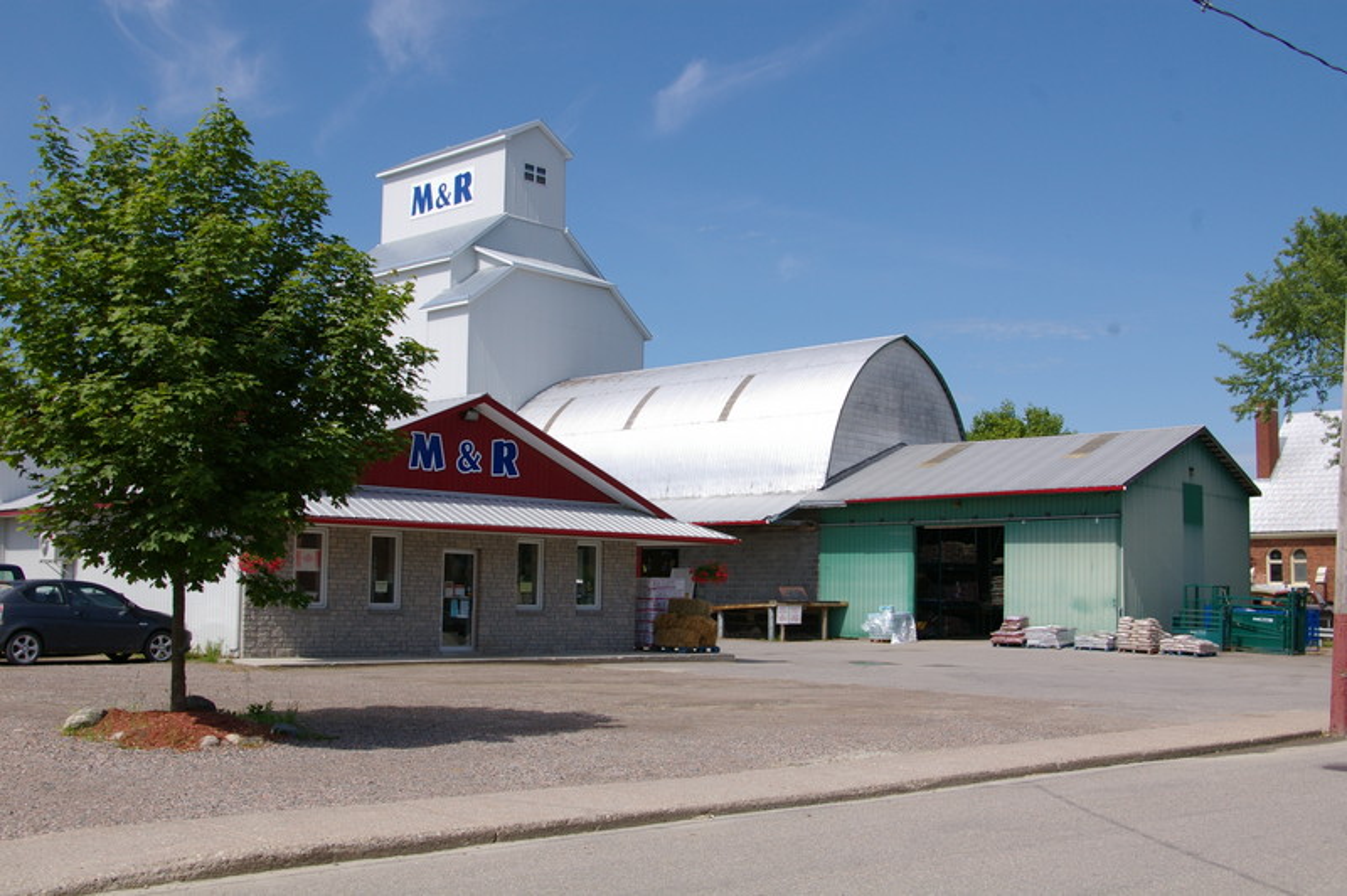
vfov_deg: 34.2
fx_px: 1458
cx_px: 674
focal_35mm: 39
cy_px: 448
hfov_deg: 49.6
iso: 200
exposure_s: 1/350
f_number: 11
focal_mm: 26
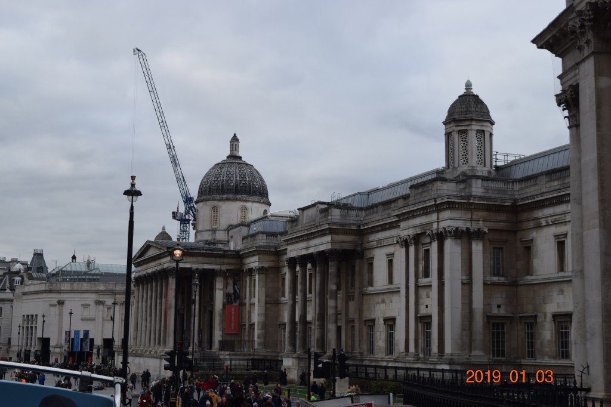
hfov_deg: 35.1
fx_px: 967
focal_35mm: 57
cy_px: 204
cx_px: 306
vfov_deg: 23.8
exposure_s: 1/250
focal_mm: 38
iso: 280
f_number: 8
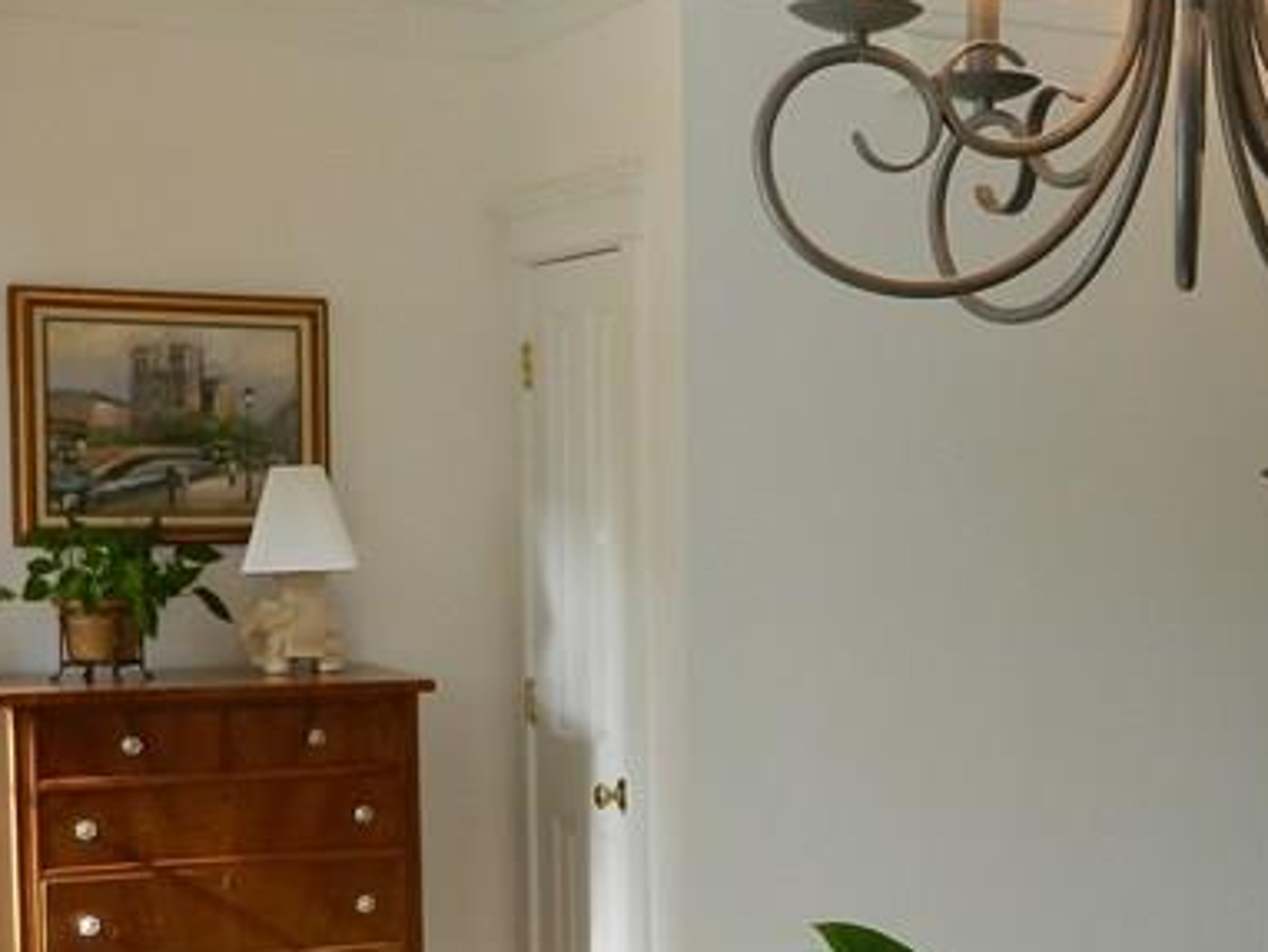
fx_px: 2456
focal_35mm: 67
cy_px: 650
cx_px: 1202
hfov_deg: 27.6
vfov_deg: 21.9
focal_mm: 4.5
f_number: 3.1
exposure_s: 1/40
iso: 80
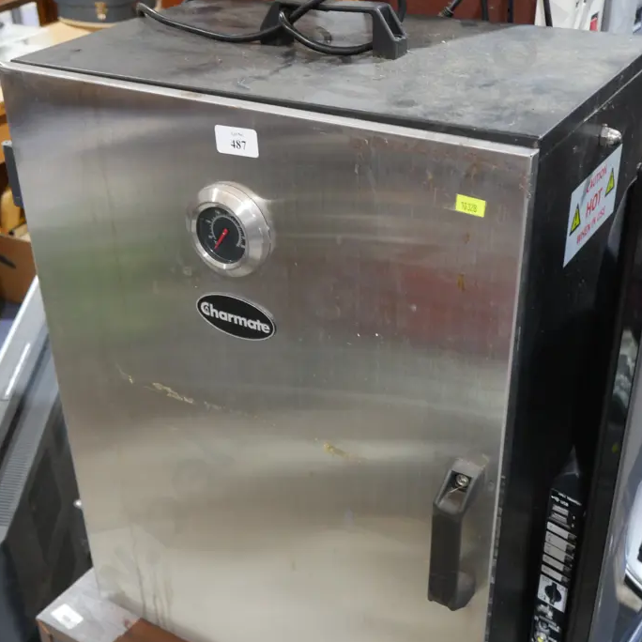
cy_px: 329
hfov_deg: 37.5
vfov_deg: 37.5
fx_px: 944
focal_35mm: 45
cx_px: 306
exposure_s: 1/60
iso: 1250
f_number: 4
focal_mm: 17
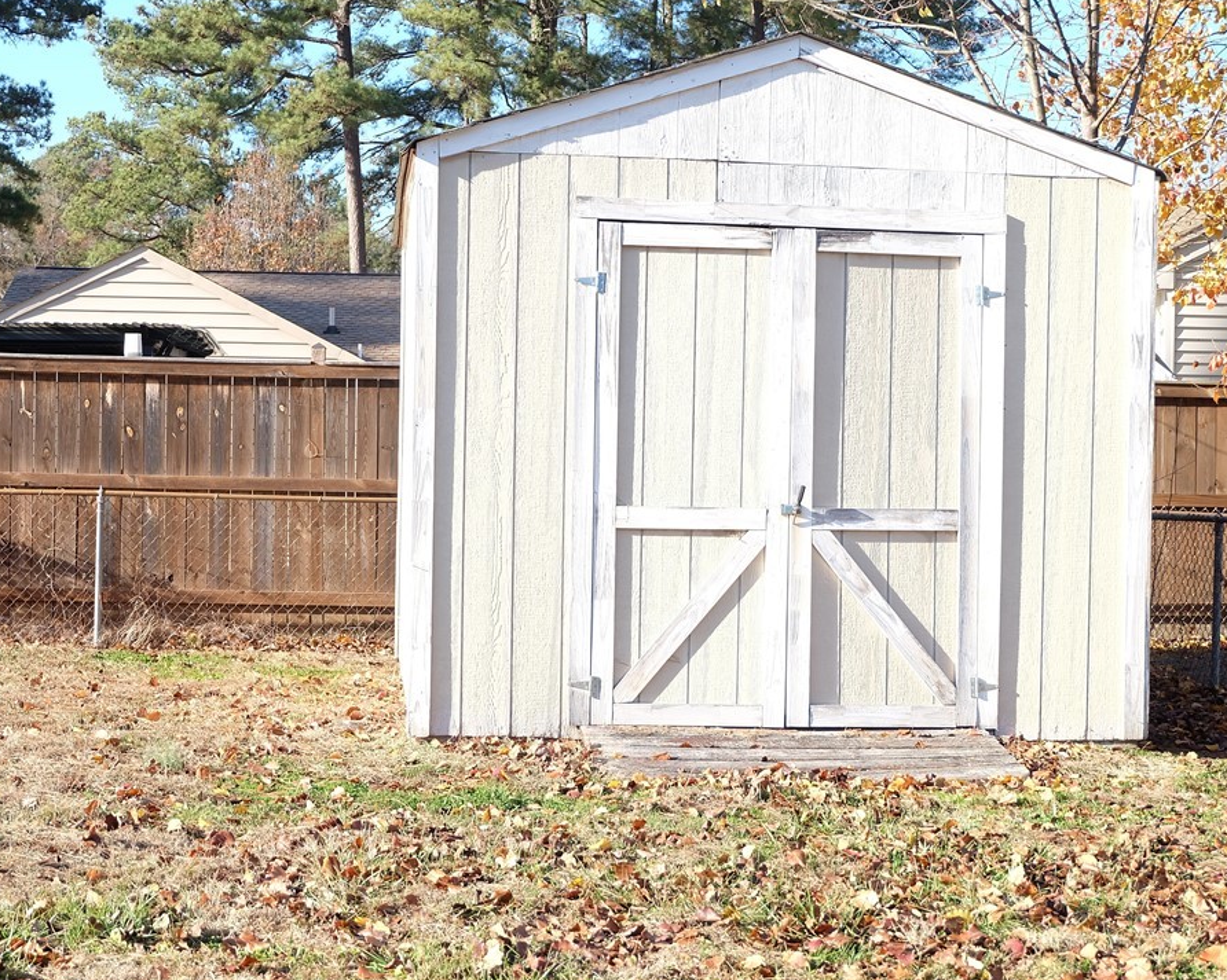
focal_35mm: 56
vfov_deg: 27.1
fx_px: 2033
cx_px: 622
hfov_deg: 33.6
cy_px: 487
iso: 200
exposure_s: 1/210
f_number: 5.6
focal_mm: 32.5
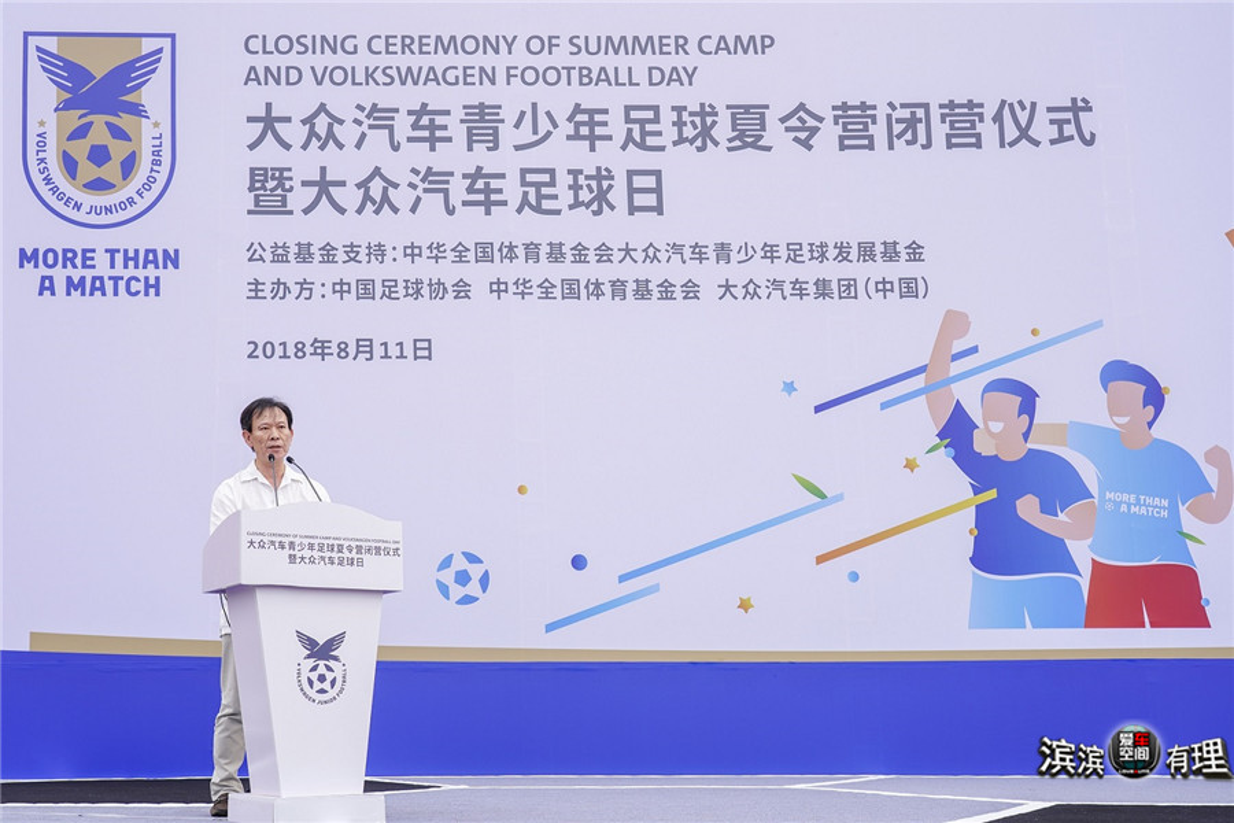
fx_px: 1302
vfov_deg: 35.1
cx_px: 617
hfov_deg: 50.7
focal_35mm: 38
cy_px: 412
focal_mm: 38
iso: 160
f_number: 6.3
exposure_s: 1/400
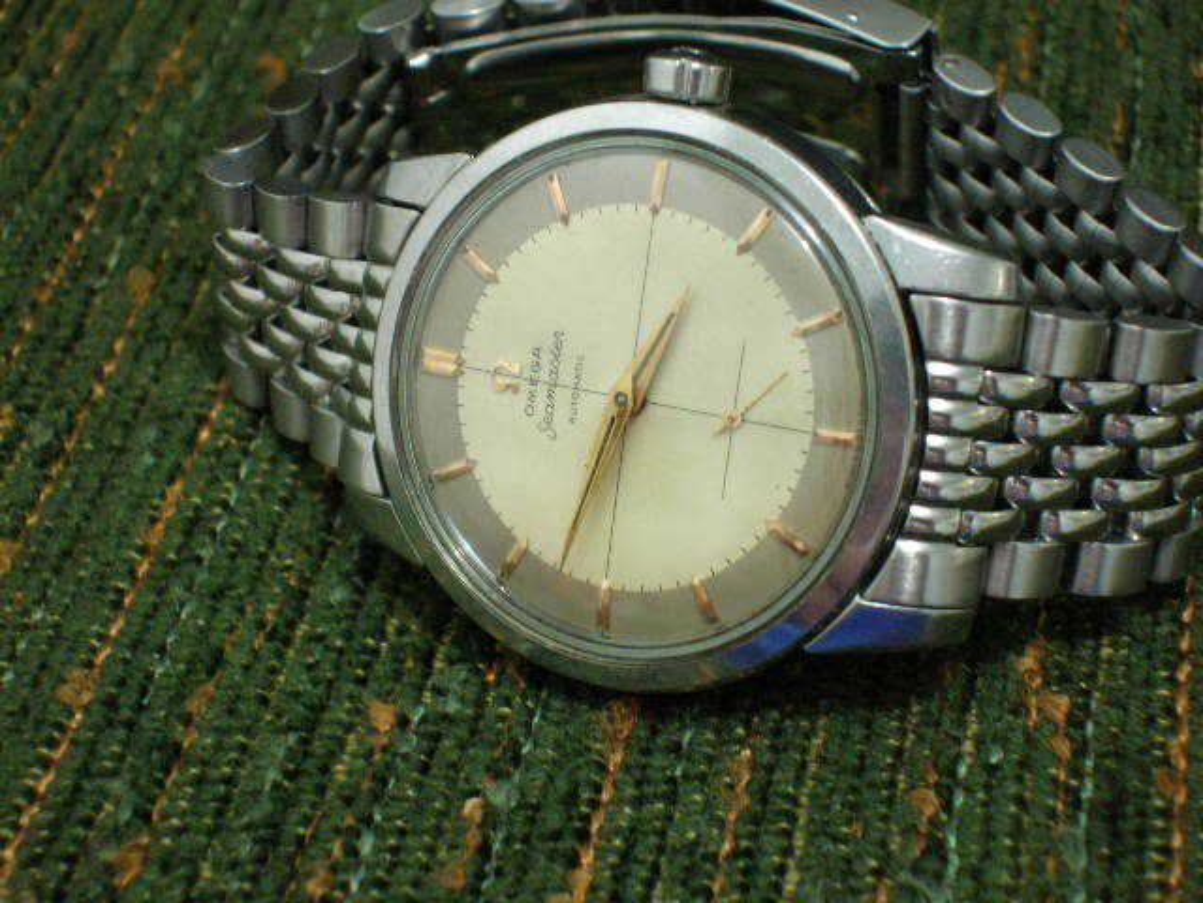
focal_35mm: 90
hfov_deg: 21.8
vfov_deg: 16.4
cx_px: 602
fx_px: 3128
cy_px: 452
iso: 200
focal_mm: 15
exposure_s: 1/1.9
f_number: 4.5
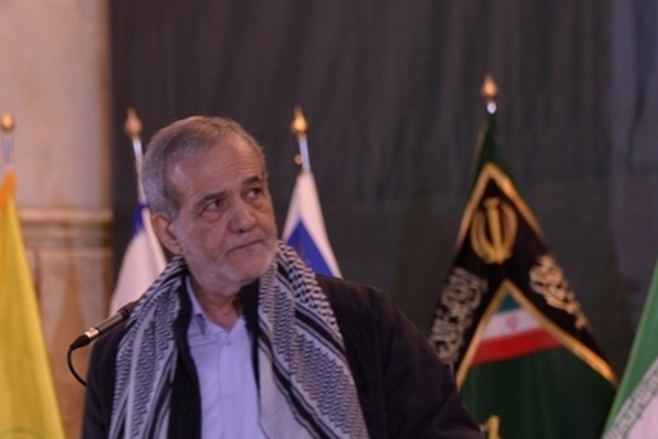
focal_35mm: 371
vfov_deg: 3.7
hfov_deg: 5.6
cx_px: 282
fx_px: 6785
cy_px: 337
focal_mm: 200
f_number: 4.5
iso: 640
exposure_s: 1/100
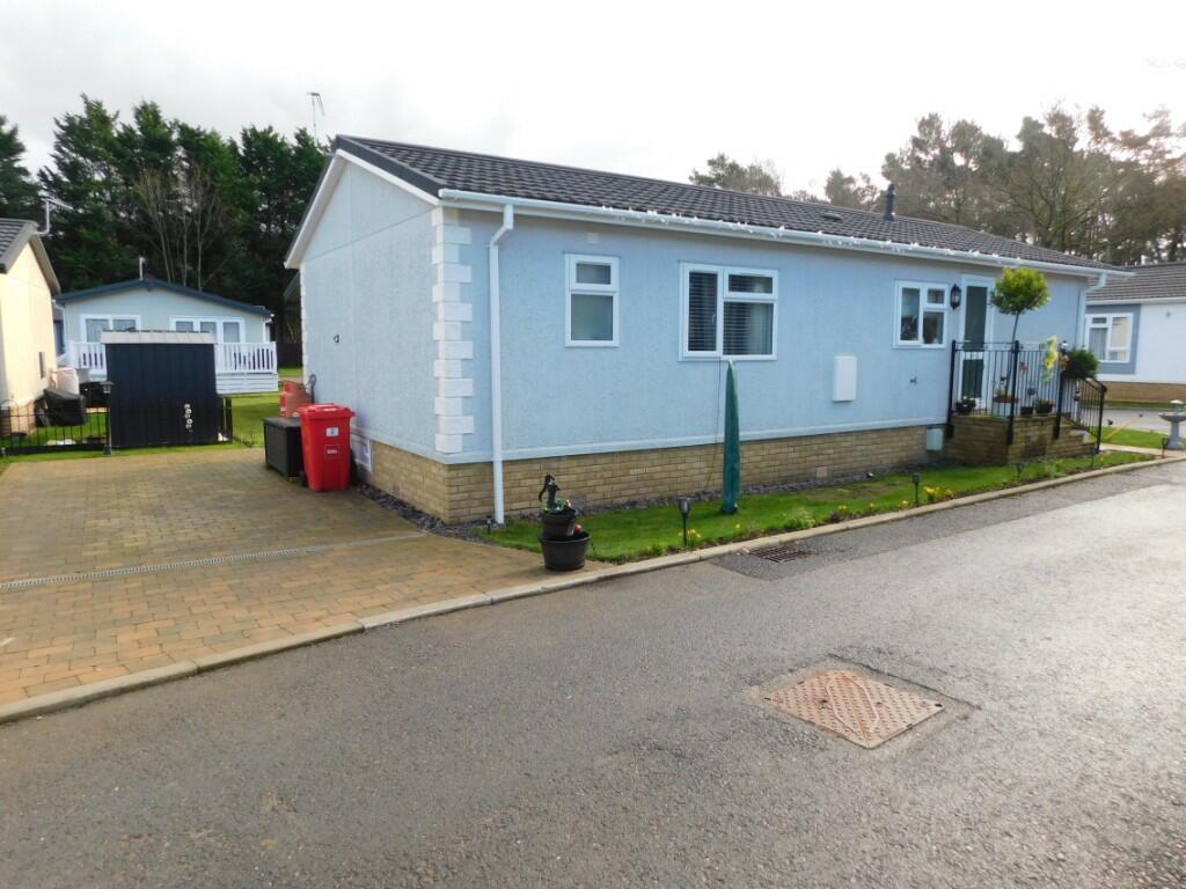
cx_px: 593
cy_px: 444
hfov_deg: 73.9
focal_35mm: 23
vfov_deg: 58.9
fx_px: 788
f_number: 3
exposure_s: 1/400
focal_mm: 4
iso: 125
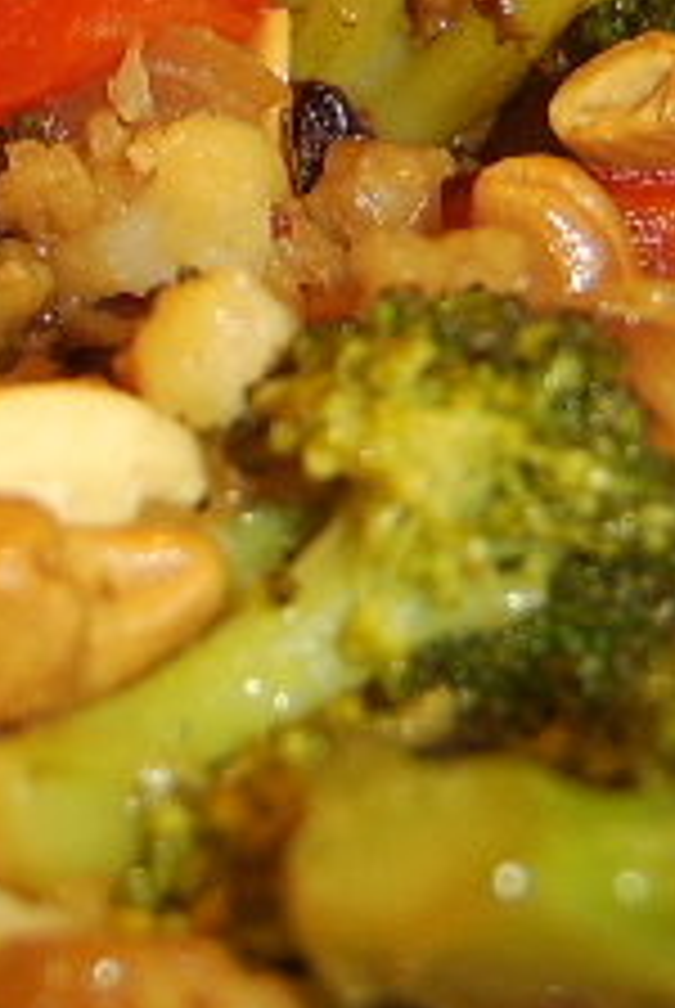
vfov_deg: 21.7
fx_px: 2579
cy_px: 158
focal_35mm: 92
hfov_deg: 14.6
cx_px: -36
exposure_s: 1/30
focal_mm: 8.13
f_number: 2.7
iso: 141
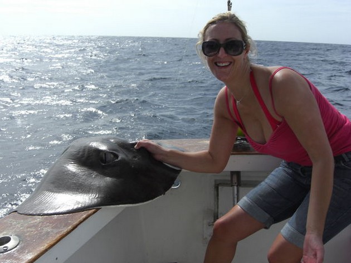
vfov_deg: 37.7
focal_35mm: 38
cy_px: 132
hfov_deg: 49.0
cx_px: 176
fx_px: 385
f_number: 8
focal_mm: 7.9
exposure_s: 1/250
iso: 80
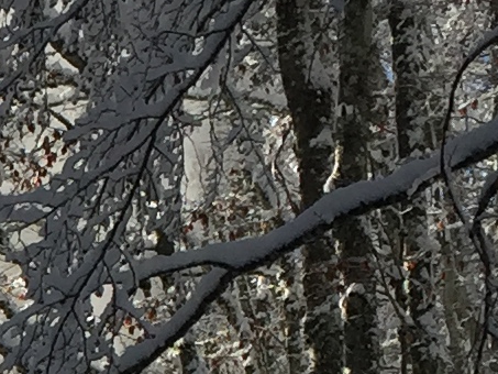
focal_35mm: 209
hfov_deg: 8.9
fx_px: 3008
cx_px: -501
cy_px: 719
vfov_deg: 6.9
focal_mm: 4.15
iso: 32
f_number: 2.2
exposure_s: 1/1522
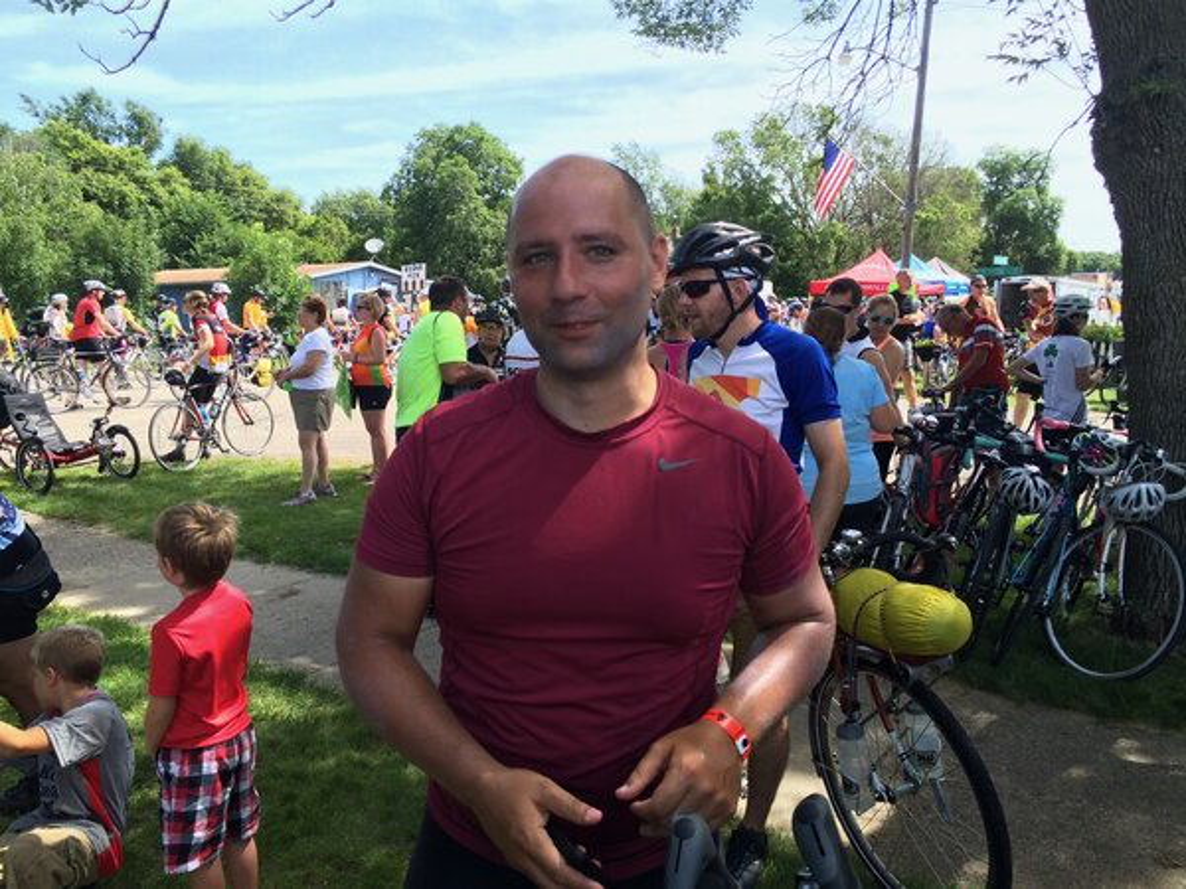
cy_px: 444
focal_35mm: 29
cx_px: 593
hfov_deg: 61.7
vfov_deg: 48.2
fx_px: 994
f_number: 2.2
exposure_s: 1/500
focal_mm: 4.15
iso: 32
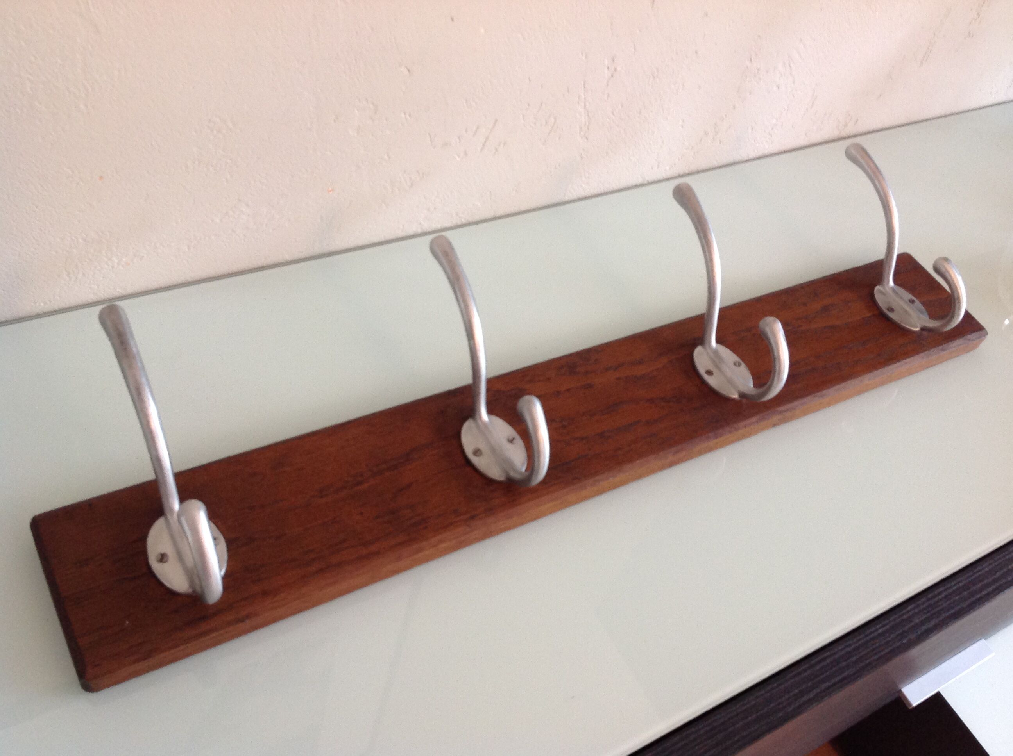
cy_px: 378
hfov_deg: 52.7
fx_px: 1023
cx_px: 506
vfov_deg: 40.6
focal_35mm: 35
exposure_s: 1/15
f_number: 2.4
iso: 125
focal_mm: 4.28
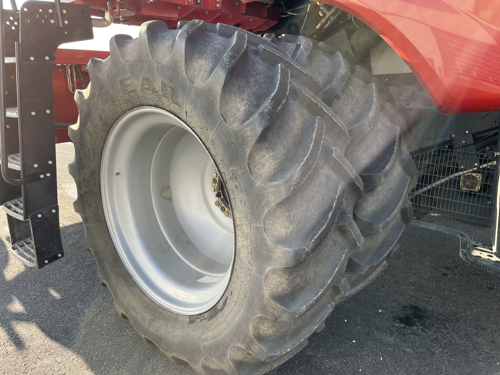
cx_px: 250
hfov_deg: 67.3
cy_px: 188
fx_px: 376
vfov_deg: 53.1
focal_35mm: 26
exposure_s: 1/454
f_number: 1.6
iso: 50
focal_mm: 5.1
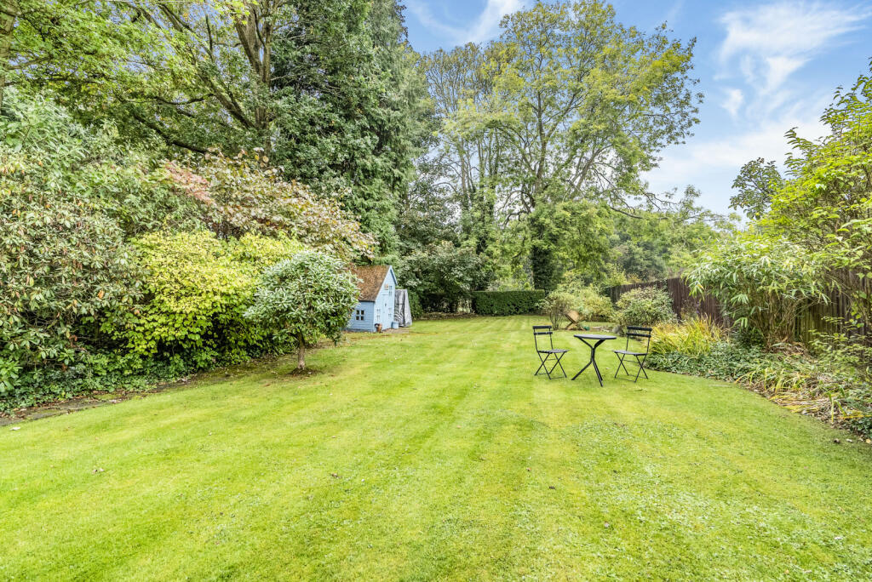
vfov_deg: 73.8
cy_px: 291
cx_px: 436
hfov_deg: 96.7
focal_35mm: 16
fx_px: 388
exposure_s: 1/125
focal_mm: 16
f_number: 7.1
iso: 800
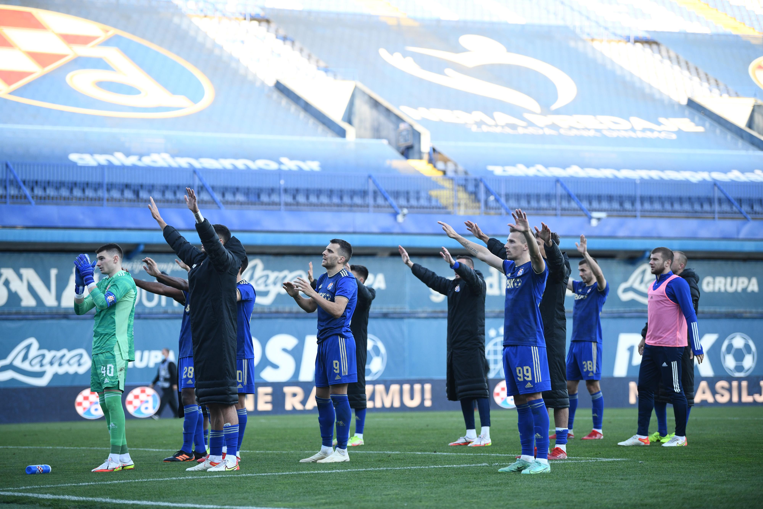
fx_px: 2755
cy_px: 254
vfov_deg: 10.5
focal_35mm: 130
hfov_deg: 15.8
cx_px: 382
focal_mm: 130
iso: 1250
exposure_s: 1/1600
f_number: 2.8
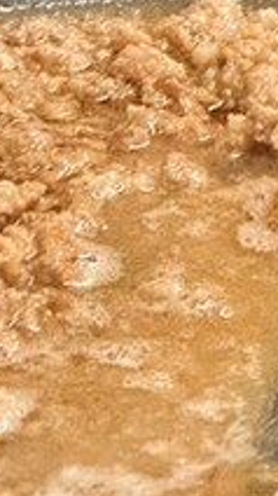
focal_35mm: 336
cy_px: -136
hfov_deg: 3.6
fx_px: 4410
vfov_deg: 6.4
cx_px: 487
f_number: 2.8
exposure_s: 1/60
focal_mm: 9
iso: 400
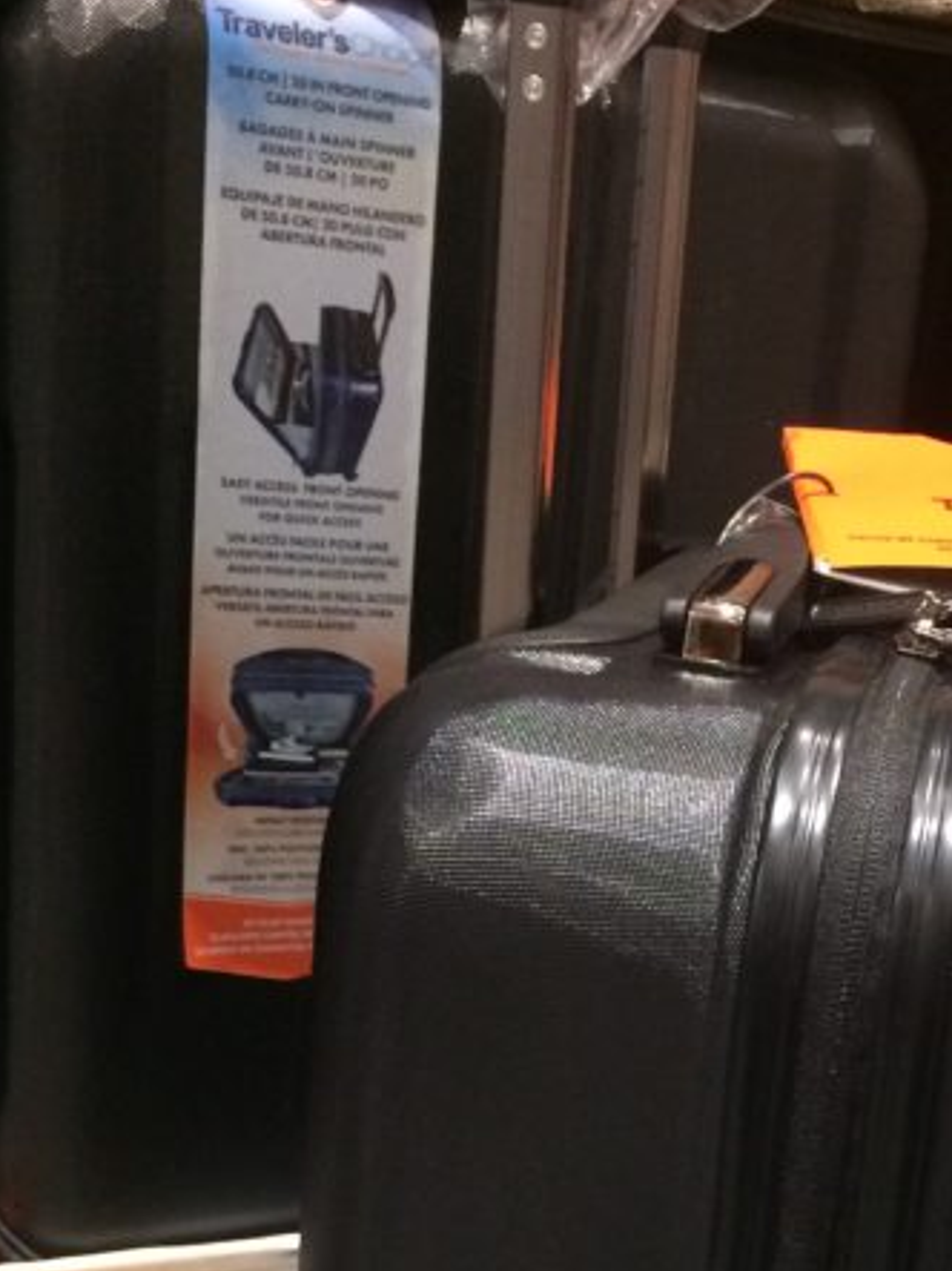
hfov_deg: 21.4
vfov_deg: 27.3
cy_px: 1277
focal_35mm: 67
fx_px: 2458
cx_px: 863
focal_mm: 4.15
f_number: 2.2
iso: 320
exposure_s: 1/20
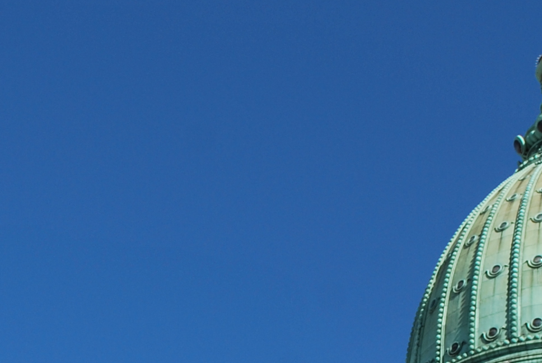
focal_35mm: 144
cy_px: 438
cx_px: 139
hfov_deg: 14.2
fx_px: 2171
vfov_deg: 9.4
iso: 100
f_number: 8
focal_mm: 24
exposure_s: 1/250
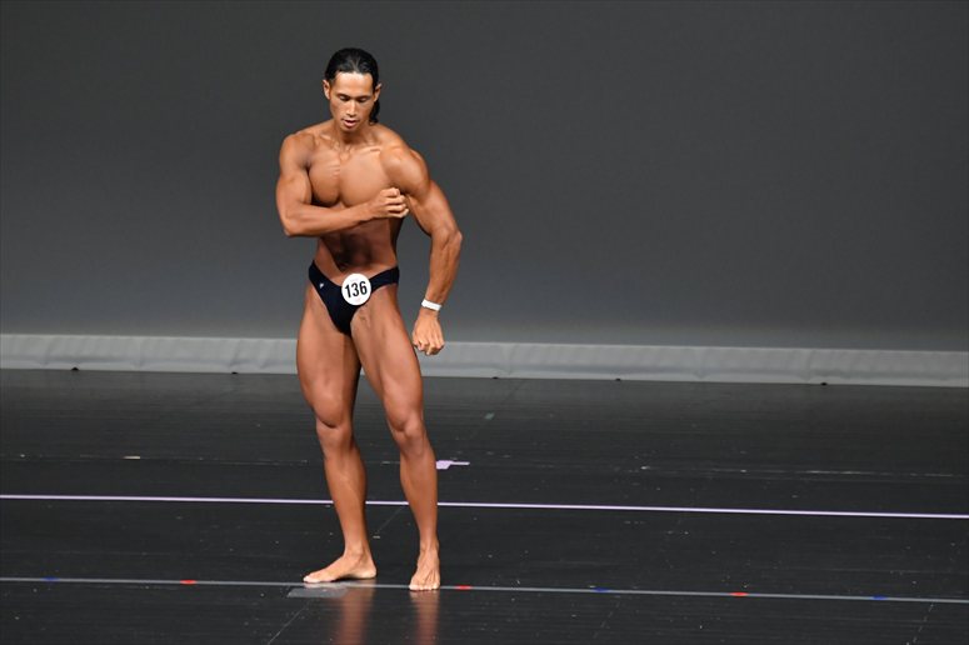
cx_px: 484
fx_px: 9282
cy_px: 322
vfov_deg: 4.0
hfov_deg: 6.0
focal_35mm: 345
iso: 4000
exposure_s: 1/400
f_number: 5.6
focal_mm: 230
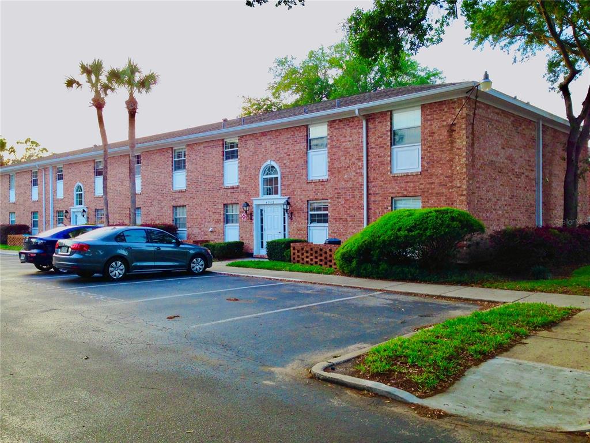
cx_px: 295
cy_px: 222
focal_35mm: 33
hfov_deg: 55.4
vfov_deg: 42.9
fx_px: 562
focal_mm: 4.12
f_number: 2.4
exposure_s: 1/120
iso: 50
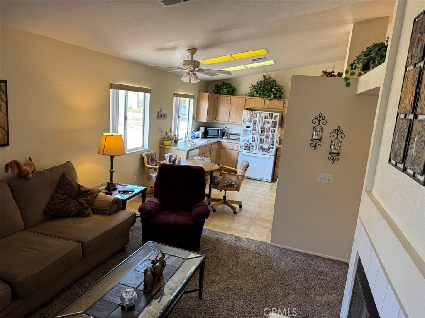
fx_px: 295
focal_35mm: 24
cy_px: 159
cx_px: 212
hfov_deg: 71.6
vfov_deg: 56.8
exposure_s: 1/120
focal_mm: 6.76
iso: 160
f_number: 1.78
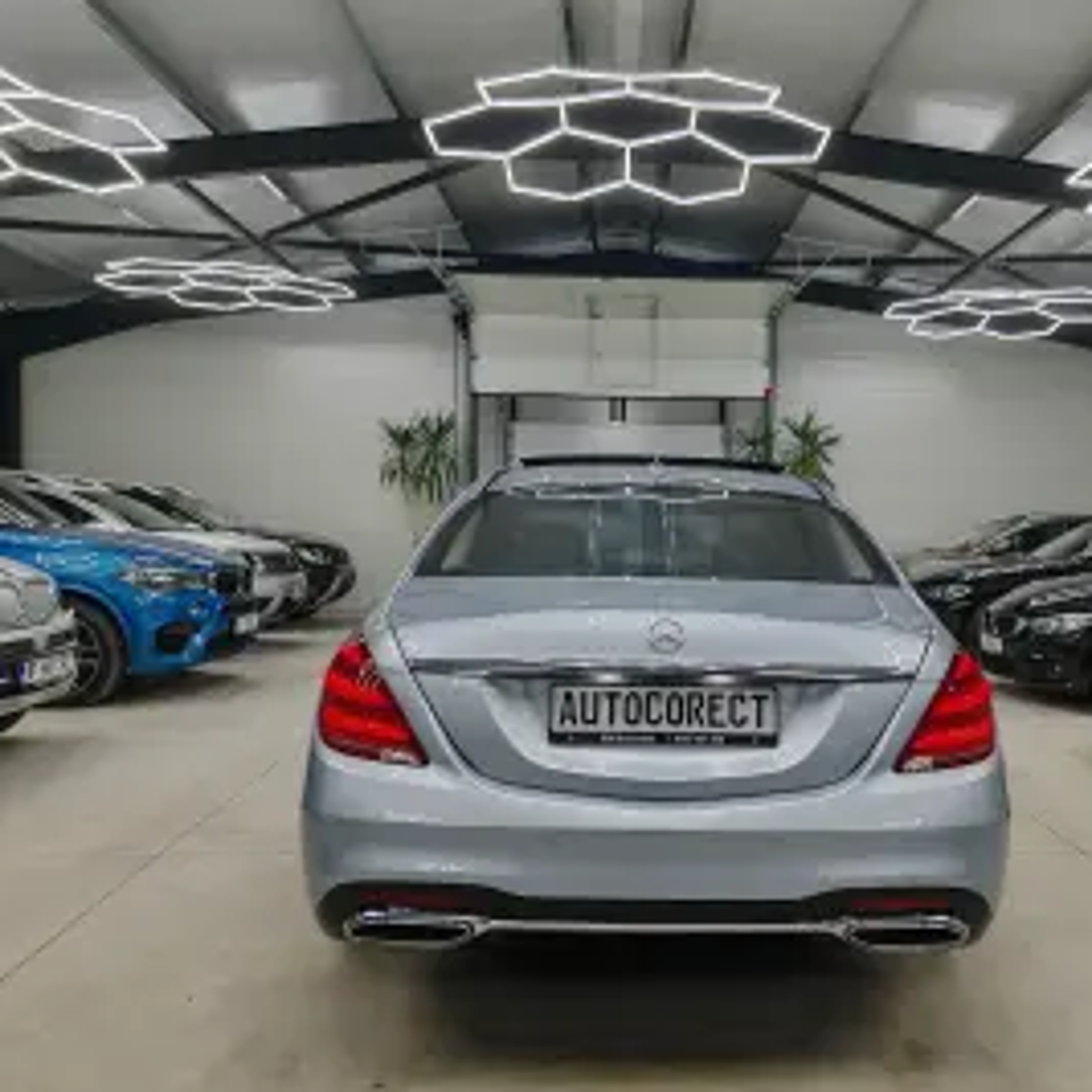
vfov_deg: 52.5
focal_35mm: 31
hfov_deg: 52.1
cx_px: 671
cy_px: 544
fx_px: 1106
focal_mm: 5.4
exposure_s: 1/100
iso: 64
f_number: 1.6
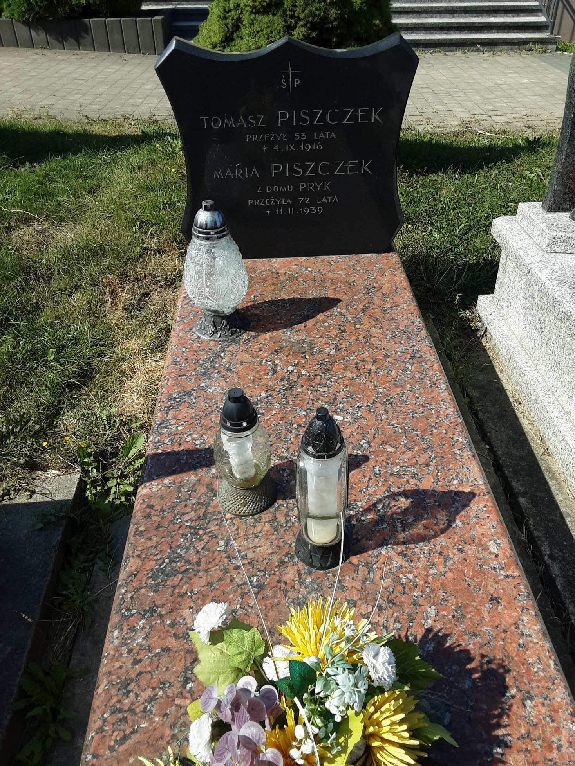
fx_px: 620
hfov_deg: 49.7
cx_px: 288
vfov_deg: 63.5
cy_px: 383
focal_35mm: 28
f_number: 1.9
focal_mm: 2.9
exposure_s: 1/1429
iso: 40
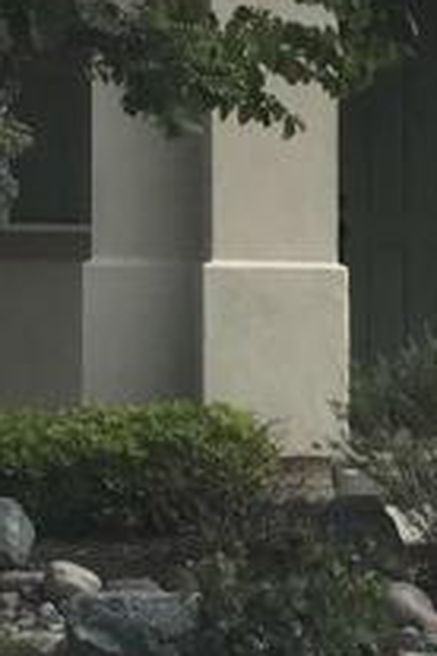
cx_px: 808
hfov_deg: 9.1
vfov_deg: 14.2
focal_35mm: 144
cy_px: 415
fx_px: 2622
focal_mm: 3.99
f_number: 1.8
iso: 20
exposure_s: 1/2336
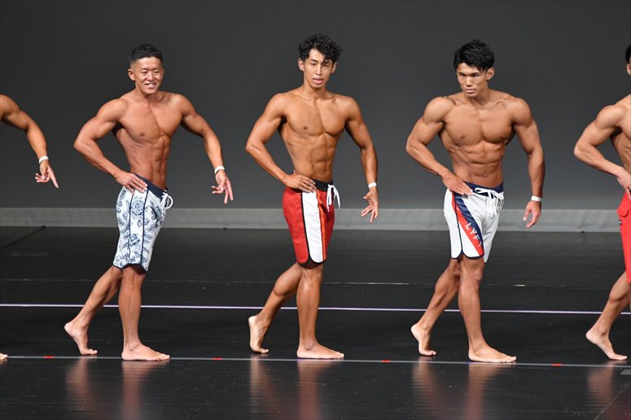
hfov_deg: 6.5
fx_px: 5519
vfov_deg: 4.4
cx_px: 316
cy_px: 210
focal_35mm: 315
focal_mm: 210
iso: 4000
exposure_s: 1/400
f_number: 5.6
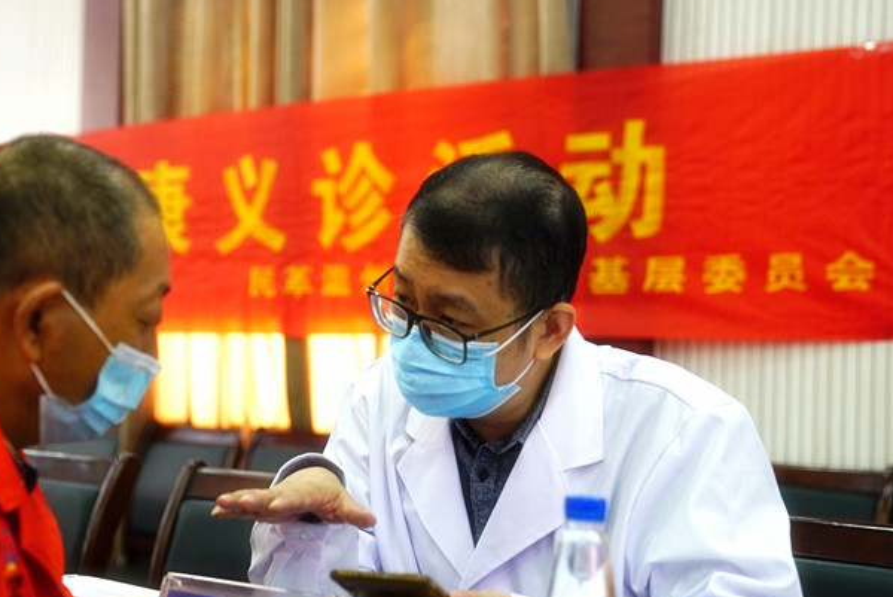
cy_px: 326
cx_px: 311
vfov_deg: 21.3
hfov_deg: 31.2
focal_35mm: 64
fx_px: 1589
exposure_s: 1/100
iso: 1250
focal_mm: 48
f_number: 2.8
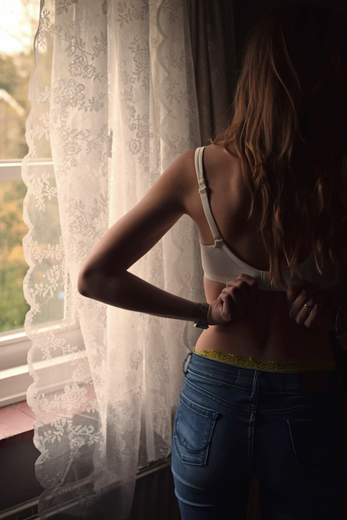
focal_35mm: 52
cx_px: 174
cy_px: 260
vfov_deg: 37.9
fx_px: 759
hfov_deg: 25.8
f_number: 3.2
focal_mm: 35
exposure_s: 1/60
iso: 200
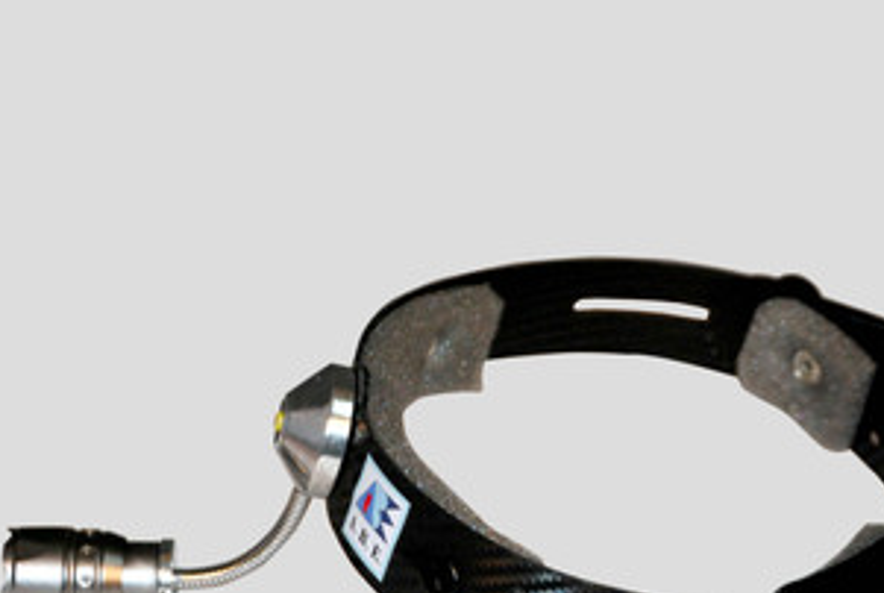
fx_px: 4597
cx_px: 505
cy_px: 424
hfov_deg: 11.0
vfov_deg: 7.4
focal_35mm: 187
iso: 800
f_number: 5.6
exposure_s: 1/60
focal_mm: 75
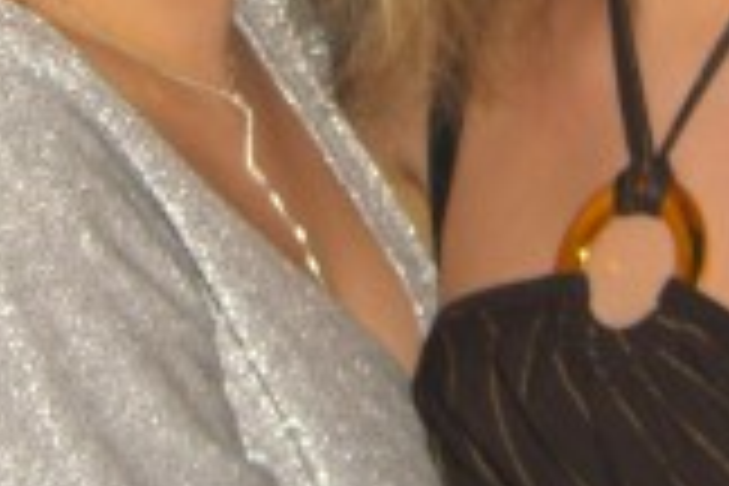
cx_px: 468
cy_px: -180
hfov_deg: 14.0
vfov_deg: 9.2
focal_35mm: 146
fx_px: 2956
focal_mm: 7.9
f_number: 2.8
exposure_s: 1/60
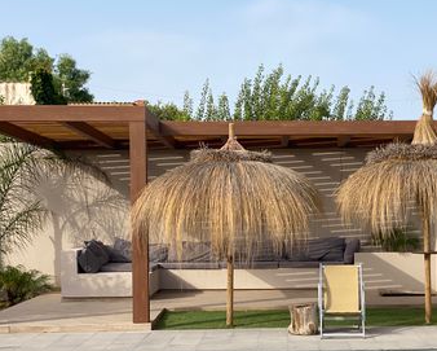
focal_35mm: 90
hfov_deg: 21.0
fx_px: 1165
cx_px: 345
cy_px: 220
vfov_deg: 17.1
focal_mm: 6
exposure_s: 1/1142
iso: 20
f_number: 2
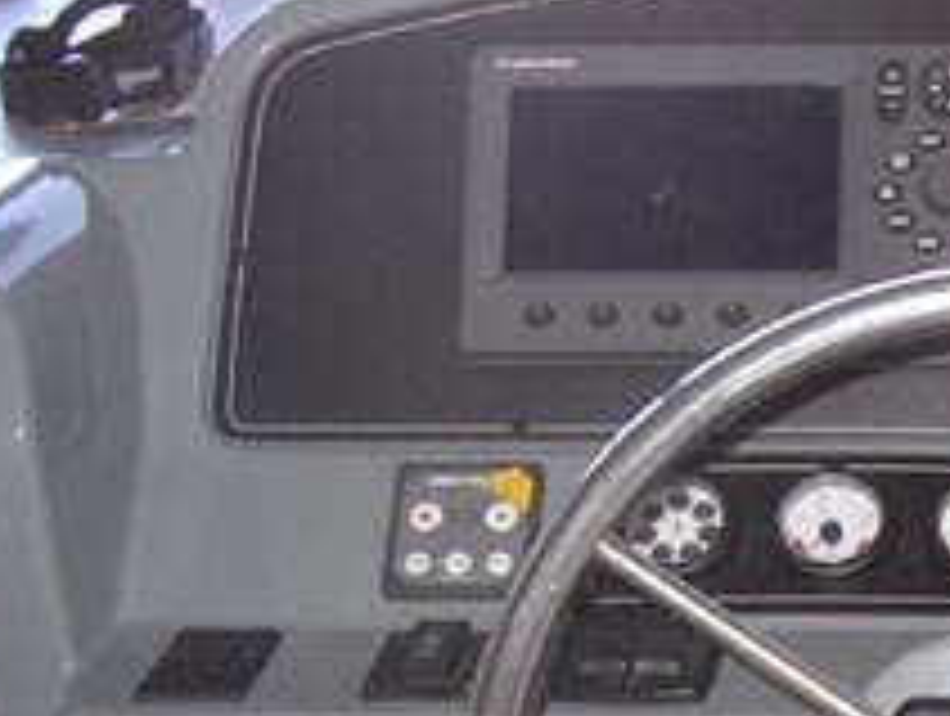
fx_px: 2722
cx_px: 959
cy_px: 691
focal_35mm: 99
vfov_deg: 14.8
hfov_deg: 19.2
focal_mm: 5.8
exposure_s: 1/60
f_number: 2.6
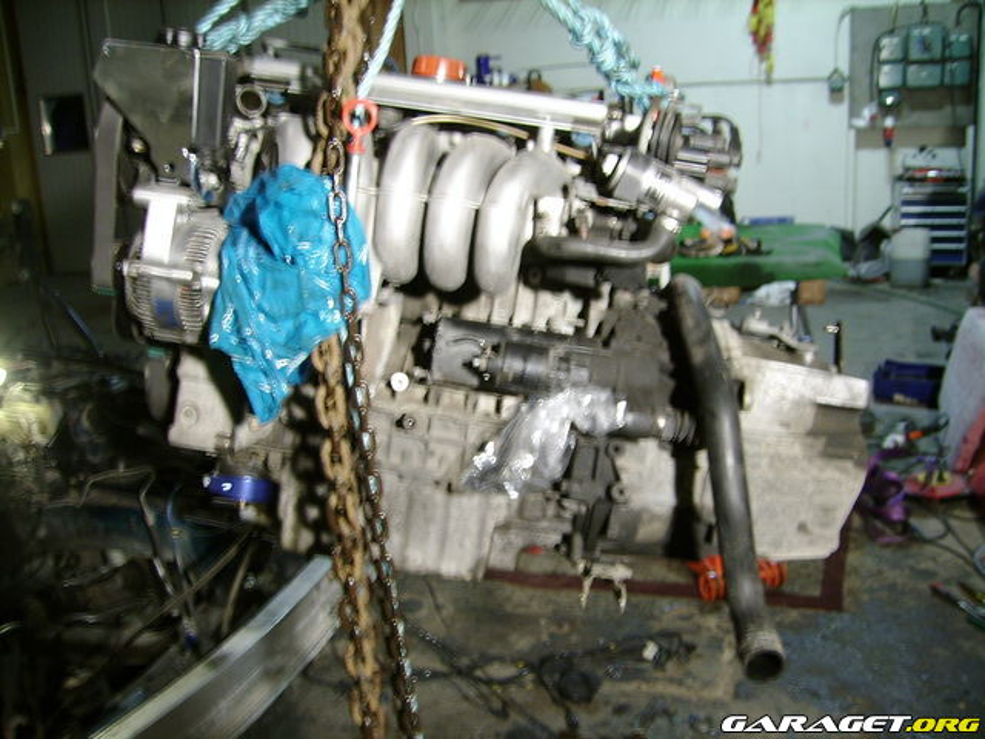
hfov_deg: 52.6
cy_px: 370
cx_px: 492
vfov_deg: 40.7
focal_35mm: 35
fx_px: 996
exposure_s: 1/5
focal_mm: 5.95
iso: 100
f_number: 2.8
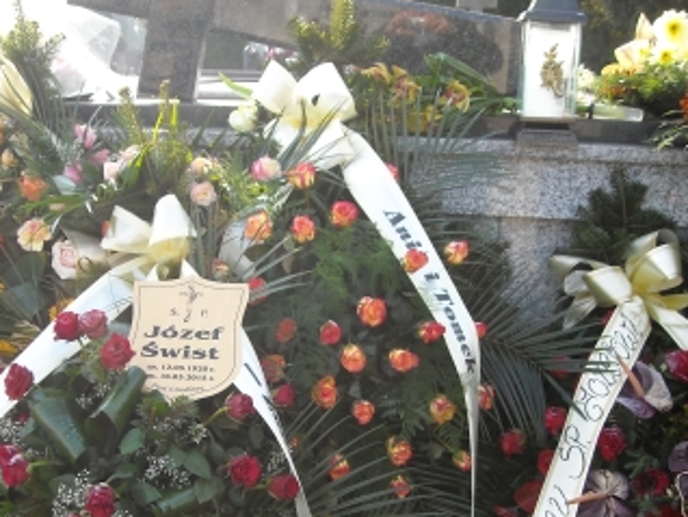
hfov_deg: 34.6
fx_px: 1094
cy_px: 395
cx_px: 240
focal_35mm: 55
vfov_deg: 26.2
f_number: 2.8
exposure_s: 1/176
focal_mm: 5.7
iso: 64
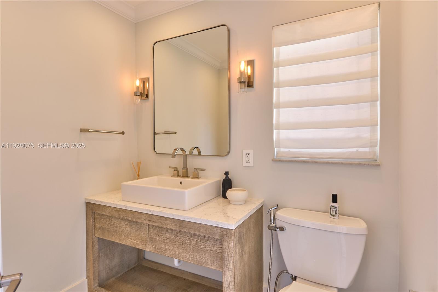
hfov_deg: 100.4
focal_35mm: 15
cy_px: 146
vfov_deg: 77.3
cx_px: 219
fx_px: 182
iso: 160
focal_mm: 10
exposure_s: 1/4
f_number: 11
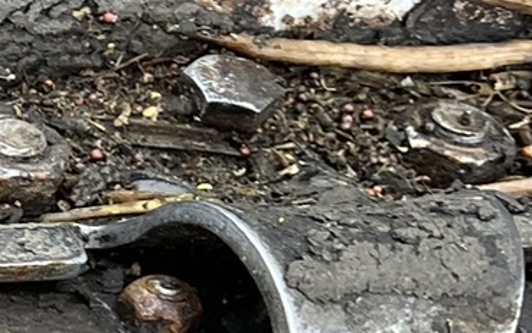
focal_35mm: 153
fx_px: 2219
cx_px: -892
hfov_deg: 10.8
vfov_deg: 8.5
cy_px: 407
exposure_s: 1/122
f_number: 1.6
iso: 80
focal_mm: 5.1
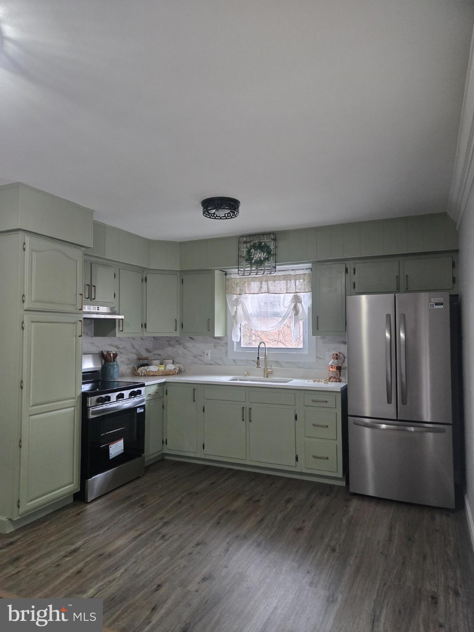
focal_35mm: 23
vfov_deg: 73.9
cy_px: 316
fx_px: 420
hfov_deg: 58.9
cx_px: 237
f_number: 1.8
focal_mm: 5.4
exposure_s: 1/120
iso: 500
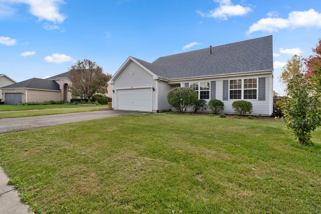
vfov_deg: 73.7
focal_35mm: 16
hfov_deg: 96.7
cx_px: 160
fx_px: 143
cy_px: 107
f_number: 5.6
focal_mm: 16
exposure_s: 1/800
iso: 200
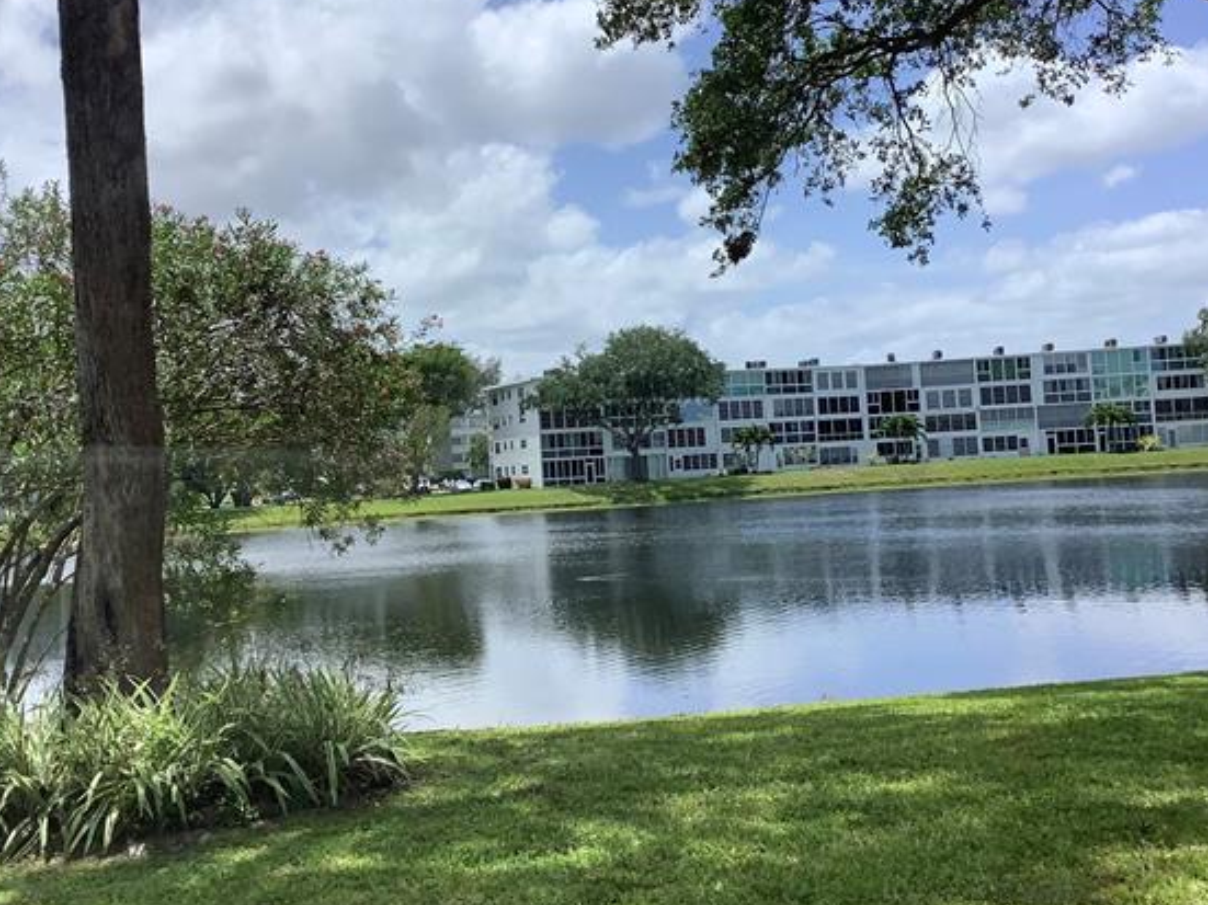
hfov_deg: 42.1
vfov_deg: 32.1
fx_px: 1570
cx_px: 601
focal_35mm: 45
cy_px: 379
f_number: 2.4
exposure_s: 1/1148
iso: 25
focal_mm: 3.3
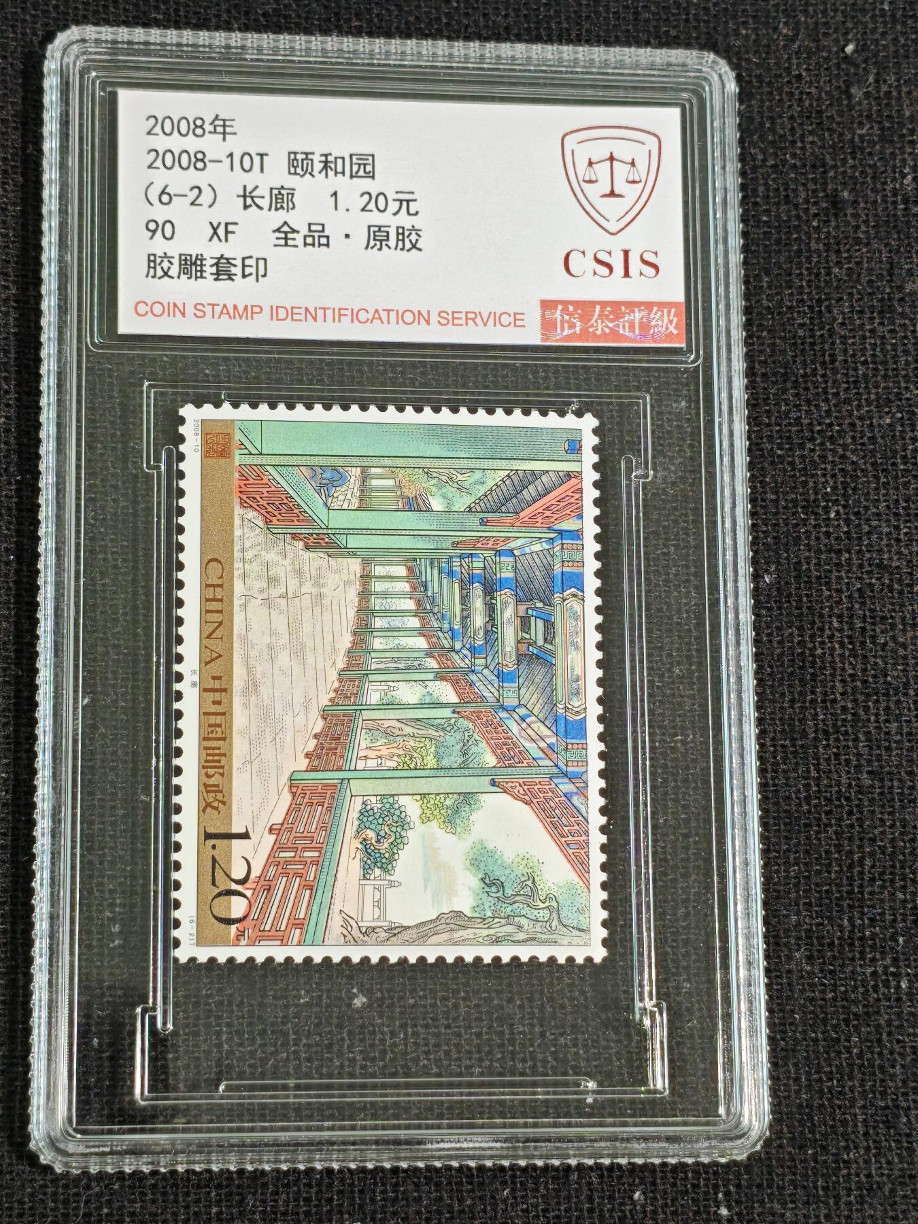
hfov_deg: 19.6
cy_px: 612
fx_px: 2652
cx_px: 459
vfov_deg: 26.0
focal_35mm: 75
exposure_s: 1/360
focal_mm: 4.94
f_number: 1.5
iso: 50
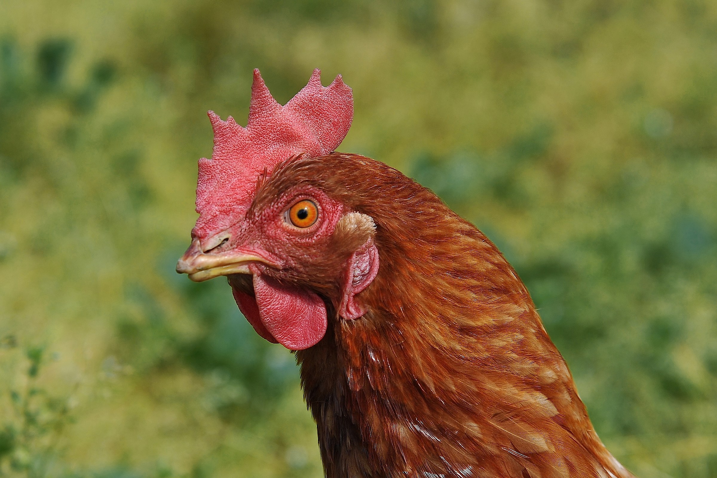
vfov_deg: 11.4
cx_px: 358
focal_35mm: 120
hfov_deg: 17.1
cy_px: 239
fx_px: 2390
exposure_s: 1/400
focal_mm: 120
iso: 200
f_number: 6.3
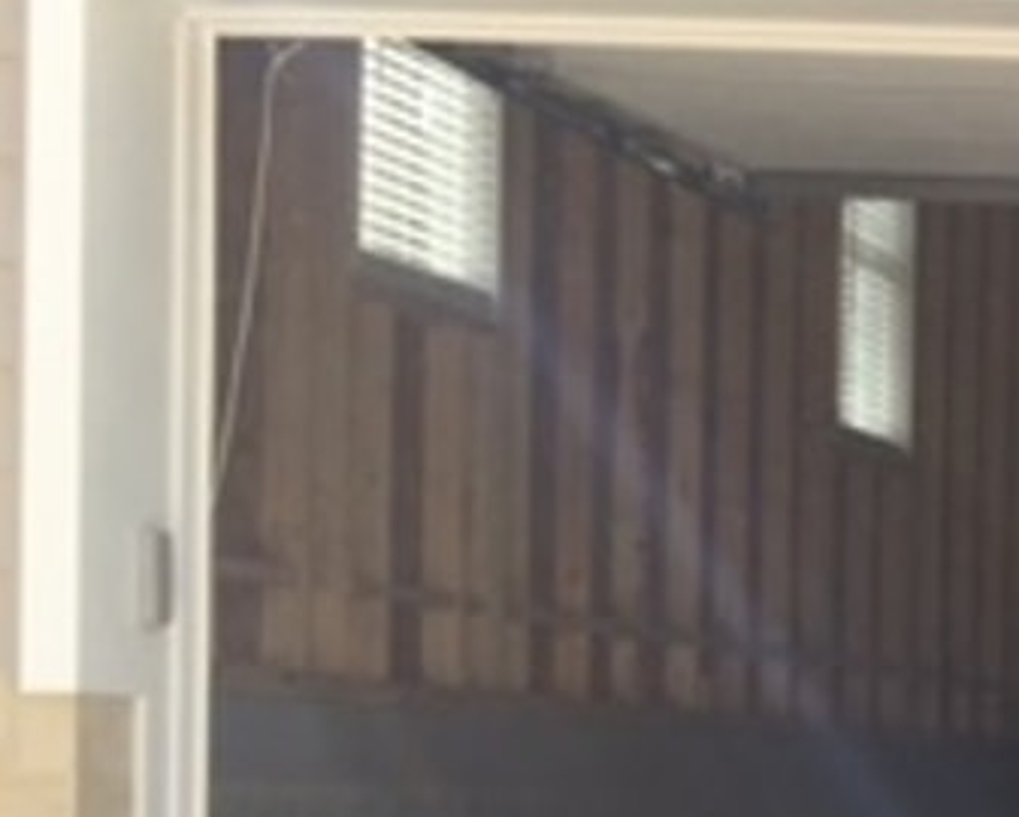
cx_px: 1906
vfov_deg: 13.4
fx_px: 3380
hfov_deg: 14.7
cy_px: 968
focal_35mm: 112
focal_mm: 4.15
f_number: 2.2
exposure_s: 1/488
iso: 32
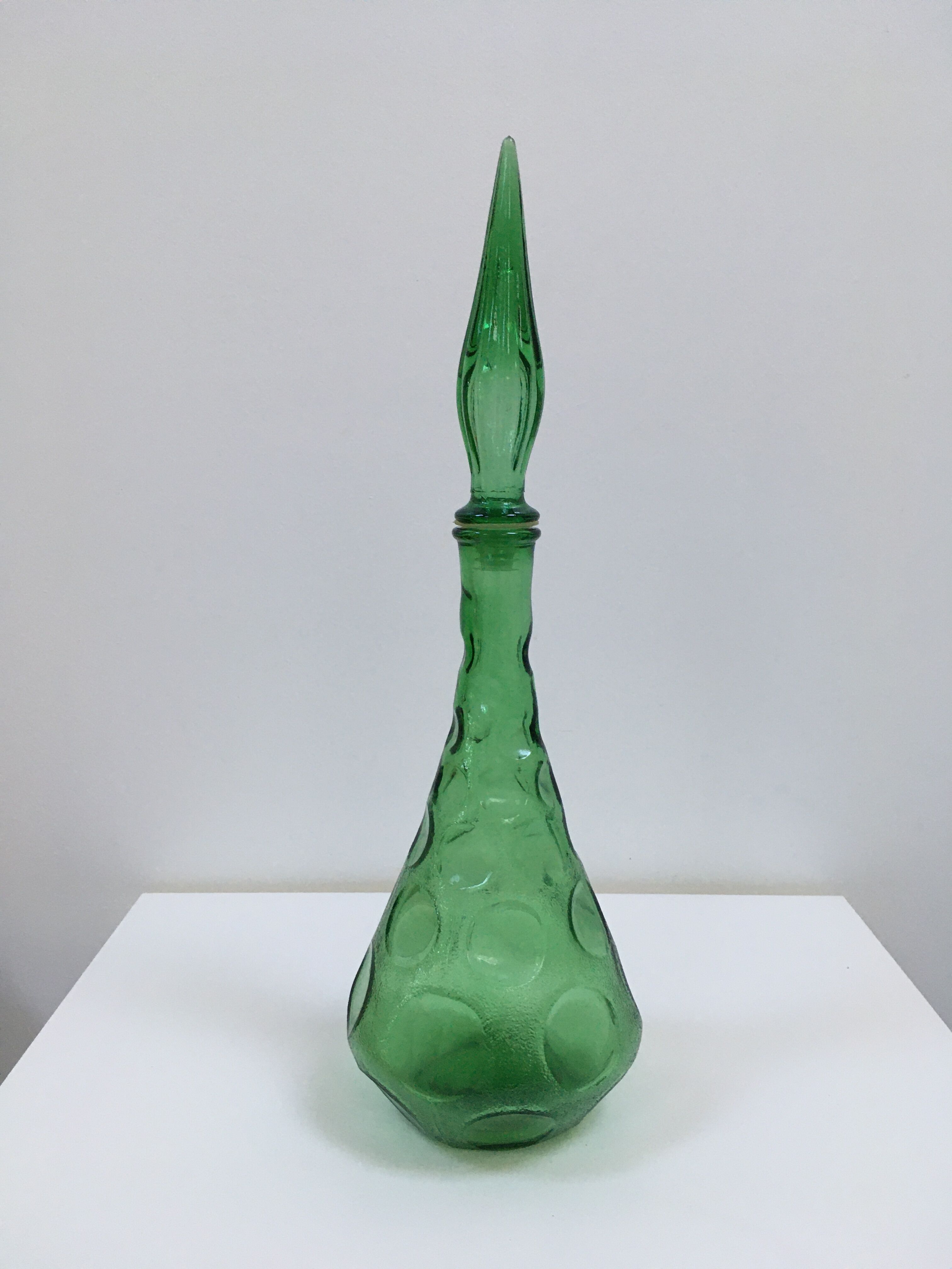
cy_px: 634
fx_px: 1063
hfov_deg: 48.2
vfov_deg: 61.7
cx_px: 476
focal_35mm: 29
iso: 100
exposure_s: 1/33
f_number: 2.2
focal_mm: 4.15
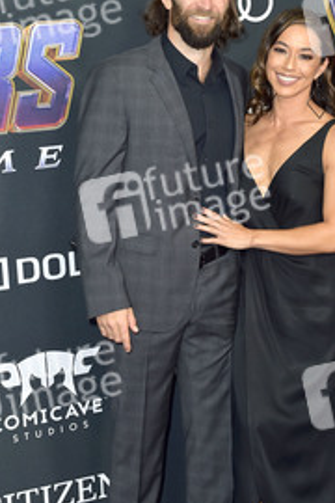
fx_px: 1033
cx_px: 230
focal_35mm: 74
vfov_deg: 27.3
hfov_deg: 18.4
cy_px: 292
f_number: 5
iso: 250
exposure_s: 1/250
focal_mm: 50
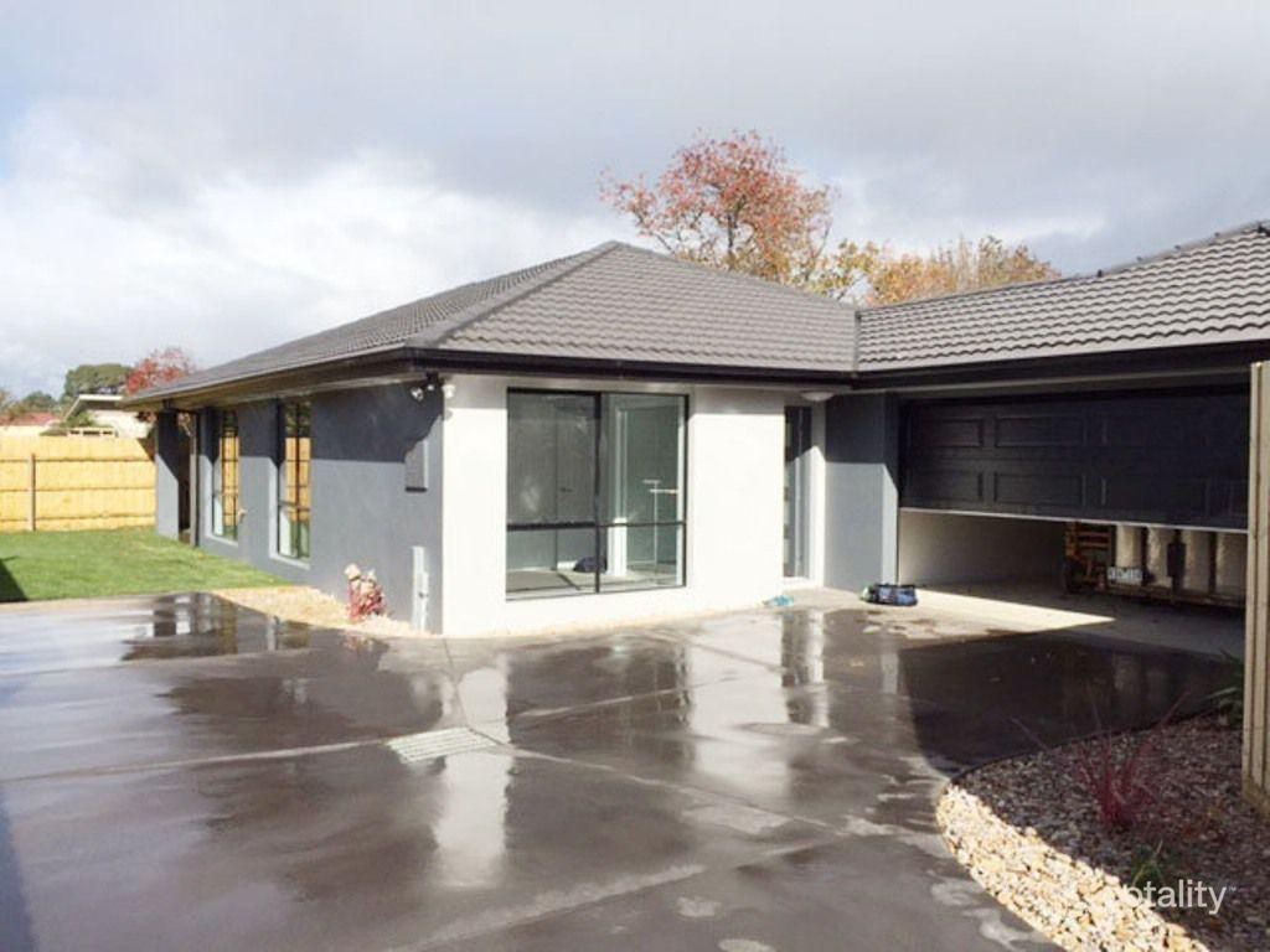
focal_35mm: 29
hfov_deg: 61.7
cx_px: 635
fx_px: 1064
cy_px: 476
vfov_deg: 48.2
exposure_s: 1/2475
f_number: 2.2
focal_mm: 4.15
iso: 32
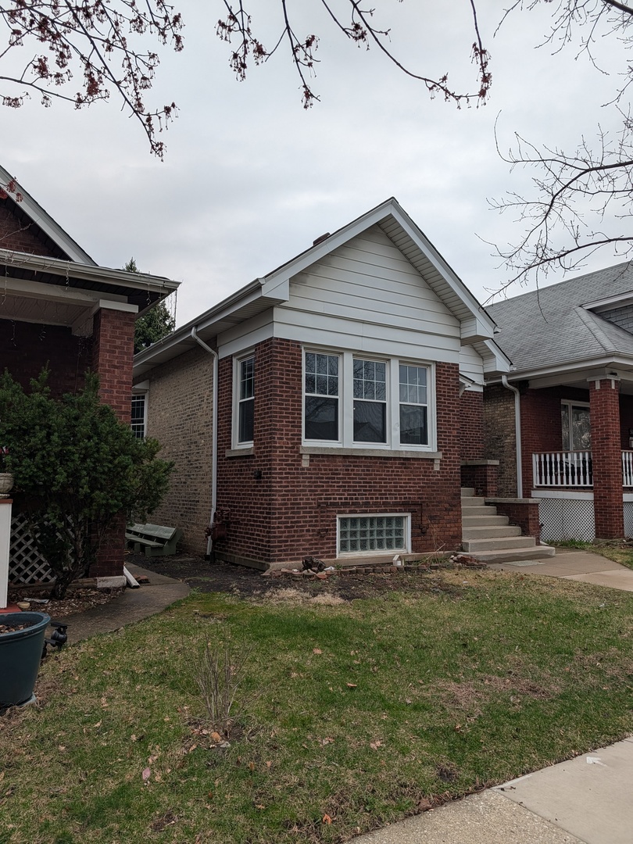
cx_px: 316
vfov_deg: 71.6
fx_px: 585
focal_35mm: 24
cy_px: 422
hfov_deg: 56.8
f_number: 1.68
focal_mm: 6.9
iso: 23
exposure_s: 1/190
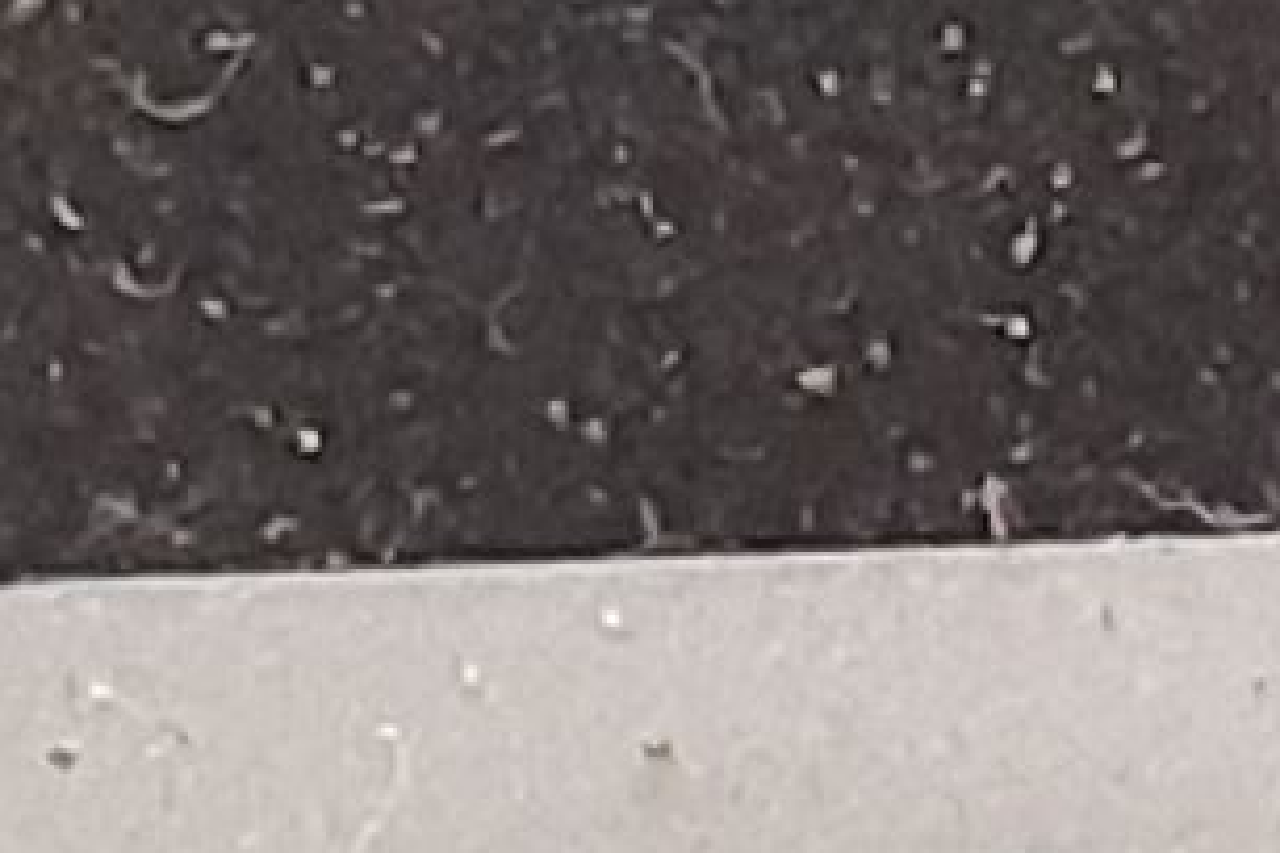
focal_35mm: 181
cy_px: 2538
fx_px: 6435
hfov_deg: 10.9
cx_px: 1995
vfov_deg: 6.9
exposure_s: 1/50
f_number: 1.7
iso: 250
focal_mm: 3.93
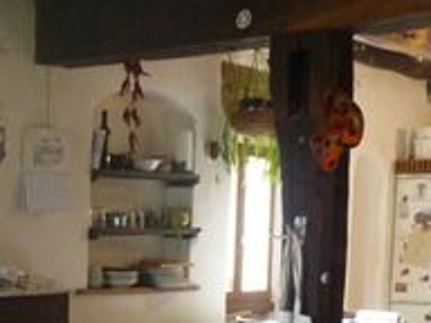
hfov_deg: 23.8
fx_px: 971
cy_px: 388
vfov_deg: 18.0
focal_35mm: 78
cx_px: -9
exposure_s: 1/10
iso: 400
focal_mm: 4.1
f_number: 3.3
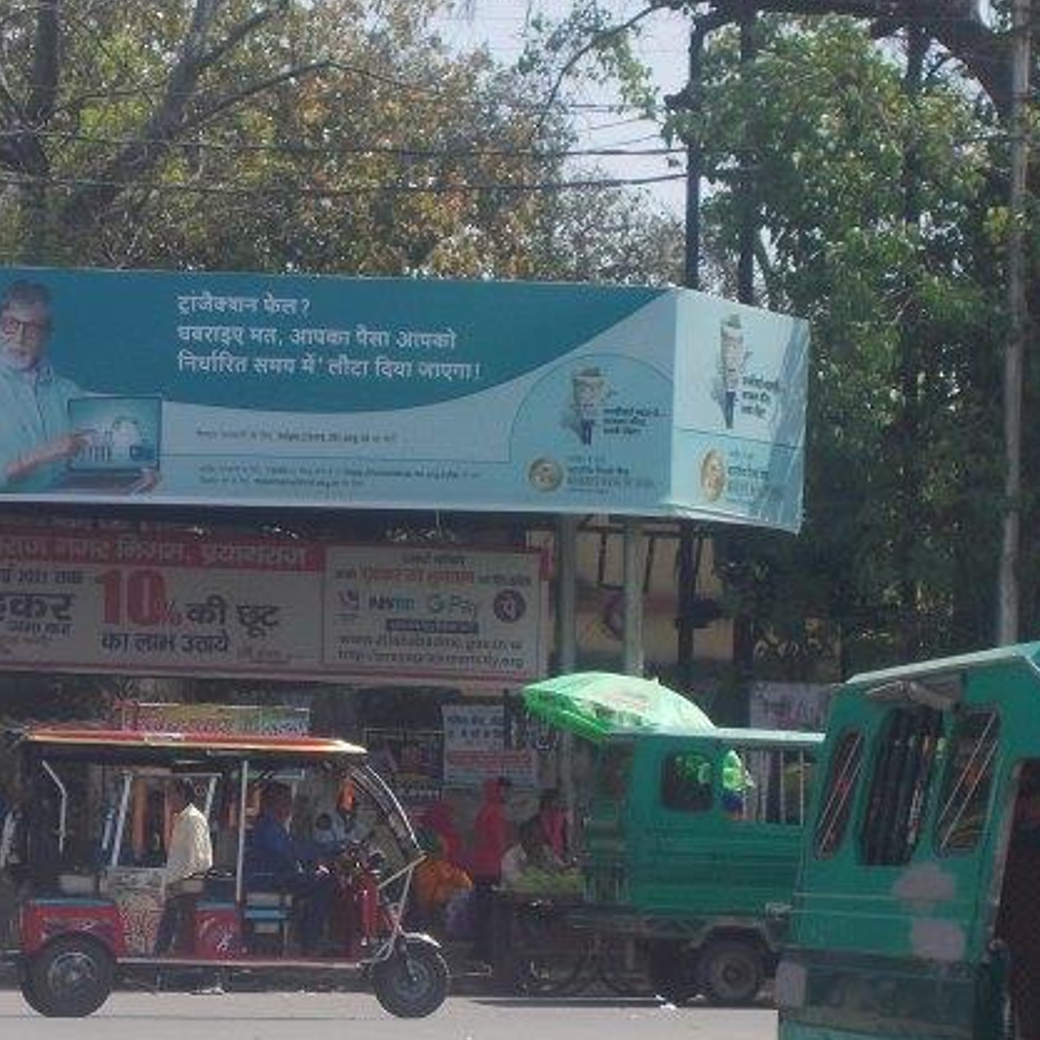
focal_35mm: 126
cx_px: 234
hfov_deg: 13.8
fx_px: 4283
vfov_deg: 13.8
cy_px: 821
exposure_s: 1/400
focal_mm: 10.3
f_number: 4.9
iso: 80
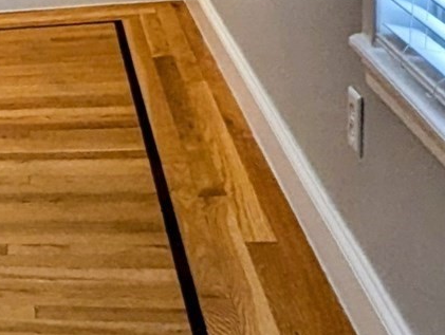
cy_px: 77
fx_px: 811
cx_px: -489
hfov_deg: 17.9
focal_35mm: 63
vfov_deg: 23.1
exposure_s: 1/60
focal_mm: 1.95
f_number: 2.2
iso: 57
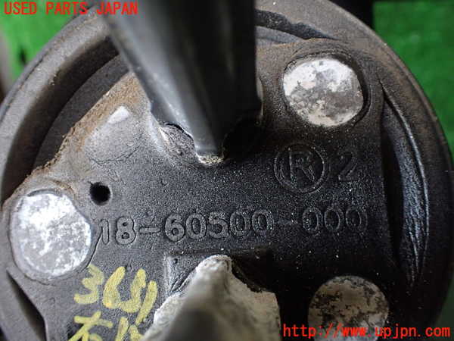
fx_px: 393
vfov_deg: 46.8
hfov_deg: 60.0
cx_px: 227
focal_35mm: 30
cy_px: 170
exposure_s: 1/125
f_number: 2.3
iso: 500
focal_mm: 5.4
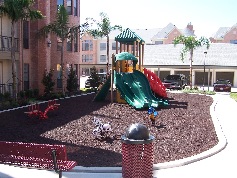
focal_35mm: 45
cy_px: 94
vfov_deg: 32.2
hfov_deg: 42.1
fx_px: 308
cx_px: 113
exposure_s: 1/500
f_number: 2.8
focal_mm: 6.3
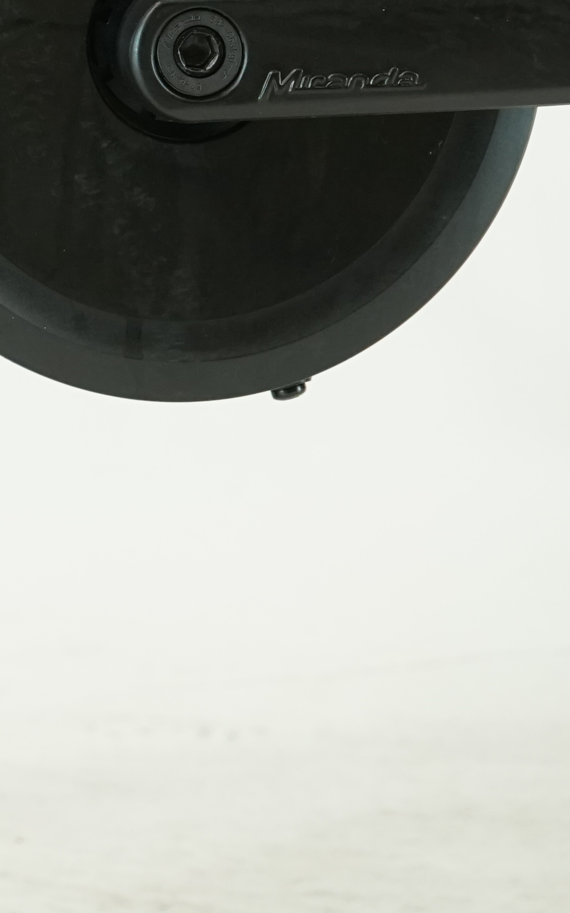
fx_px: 4277
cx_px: -449
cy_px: 13
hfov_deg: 7.4
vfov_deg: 12.1
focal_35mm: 172
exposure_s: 1/200
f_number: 5.6
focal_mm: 52
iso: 1600
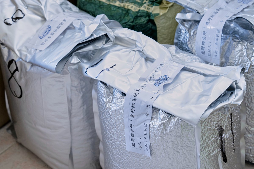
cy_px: 84
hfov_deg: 20.6
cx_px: 127
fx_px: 698
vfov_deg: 13.8
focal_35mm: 99
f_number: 4
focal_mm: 66
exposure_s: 1/160
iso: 400
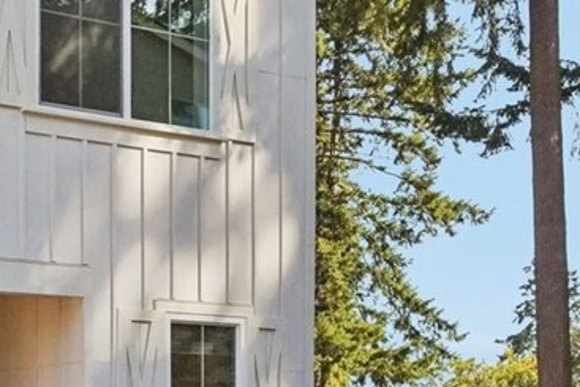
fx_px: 1193
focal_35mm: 74
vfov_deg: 18.3
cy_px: 85
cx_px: -252
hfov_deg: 23.0
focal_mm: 16
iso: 1600
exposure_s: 1/1000
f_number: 8
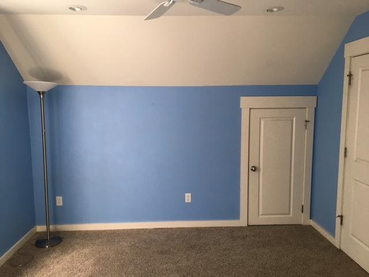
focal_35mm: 29
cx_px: 184
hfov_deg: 61.7
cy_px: 138
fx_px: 309
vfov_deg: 48.2
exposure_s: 1/30
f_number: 2.2
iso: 32
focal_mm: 4.15
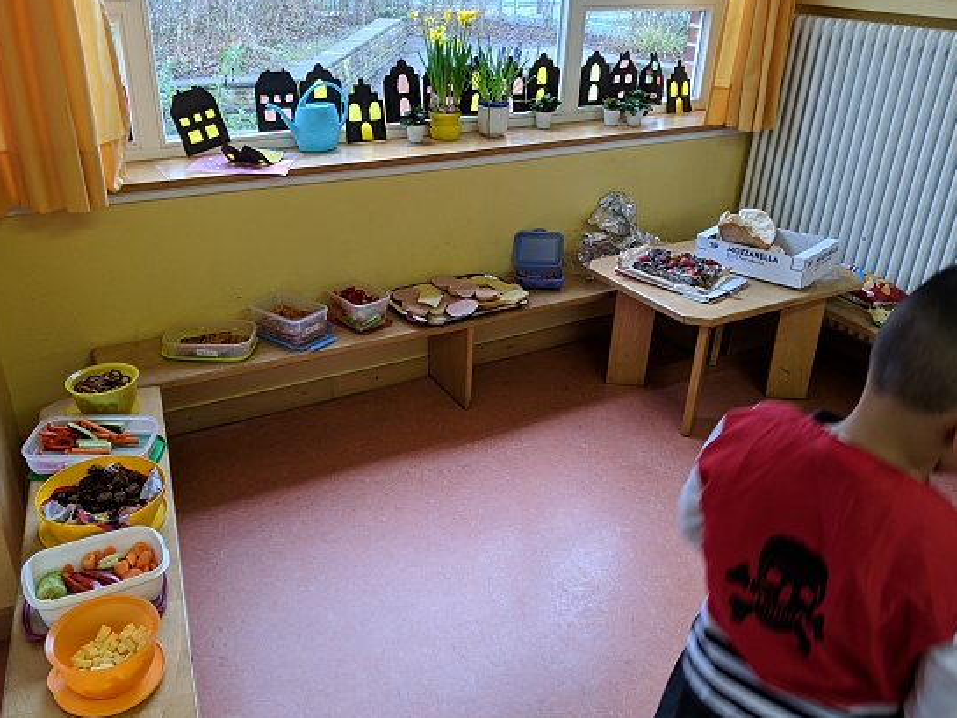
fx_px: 802
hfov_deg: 61.6
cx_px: 447
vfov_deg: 48.2
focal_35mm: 29
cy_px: 361
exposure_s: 1/25
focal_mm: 4.44
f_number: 1.8
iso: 60
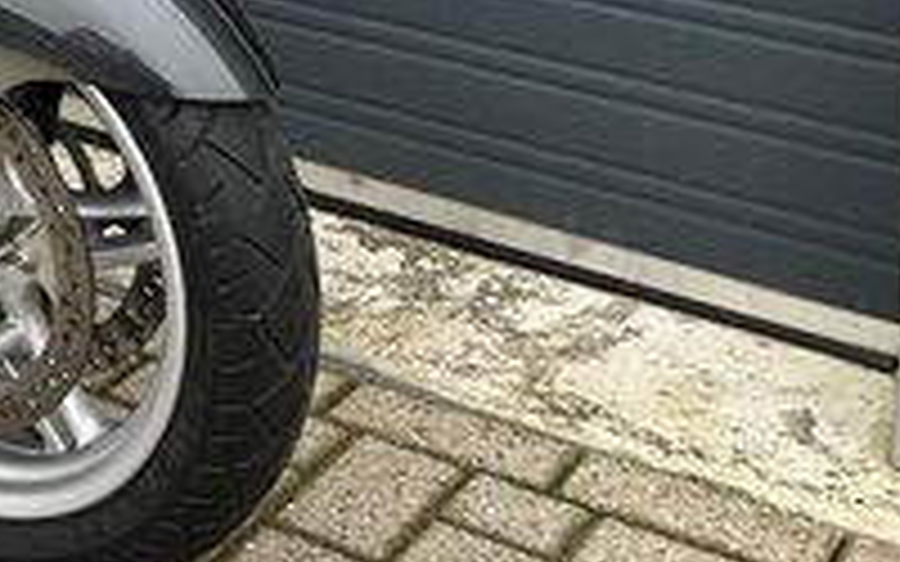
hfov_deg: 19.9
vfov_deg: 13.5
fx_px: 2158
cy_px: -409
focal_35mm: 88
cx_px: -508
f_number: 1.5
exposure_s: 1/121
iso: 40
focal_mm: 5.7
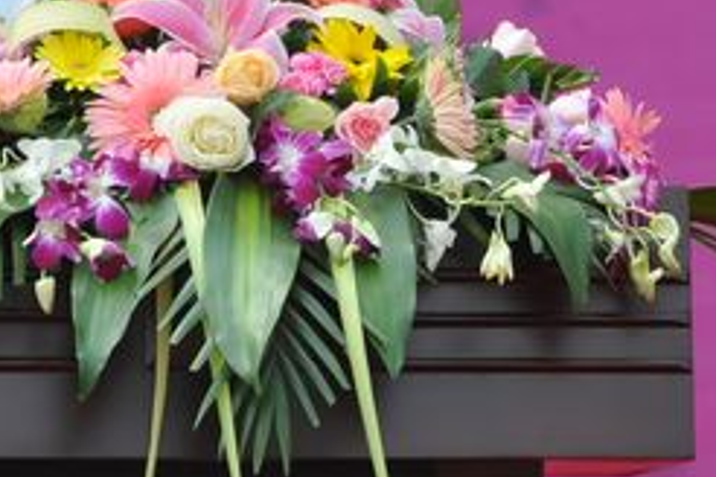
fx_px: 7641
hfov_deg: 5.4
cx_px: 172
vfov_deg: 3.6
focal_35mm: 384
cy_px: -58
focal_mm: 105
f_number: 10
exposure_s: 1/400
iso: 1000
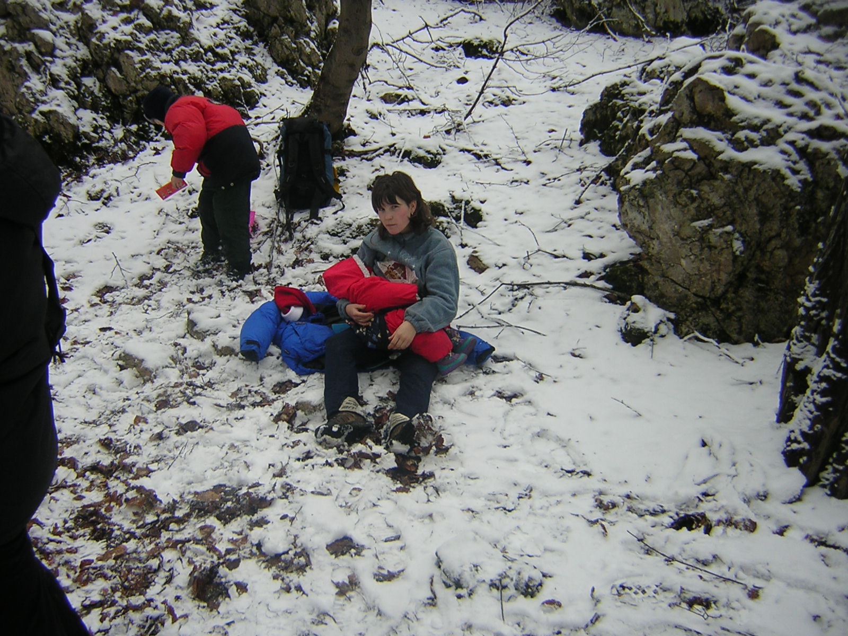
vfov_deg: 39.7
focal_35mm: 36
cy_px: 318
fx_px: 882
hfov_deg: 51.4
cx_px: 424
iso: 100
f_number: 2.6
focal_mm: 4.7
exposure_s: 1/185
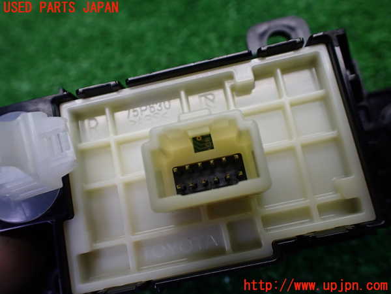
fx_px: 339
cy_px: 147
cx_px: 196
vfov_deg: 46.8
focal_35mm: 30
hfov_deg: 60.0
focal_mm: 5.4
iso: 200
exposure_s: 1/125
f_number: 2.3
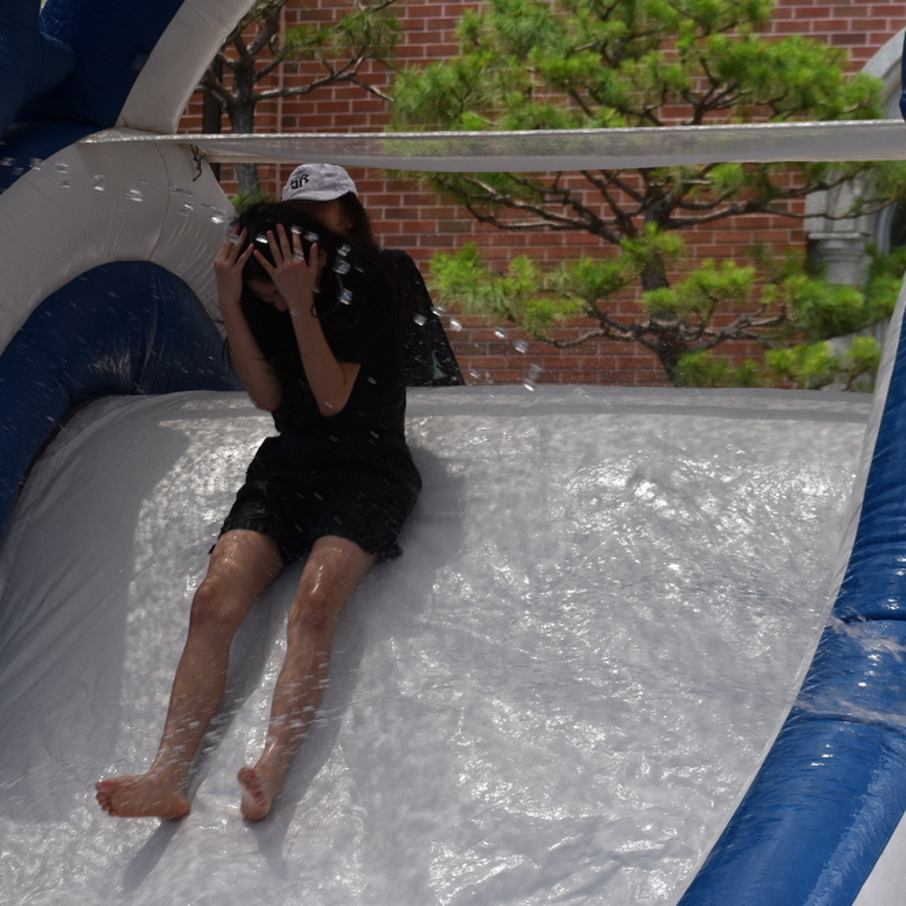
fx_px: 4560
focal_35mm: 154
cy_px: 455
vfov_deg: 11.3
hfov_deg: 11.3
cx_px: 383
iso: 200
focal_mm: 80
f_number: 8
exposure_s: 1/250
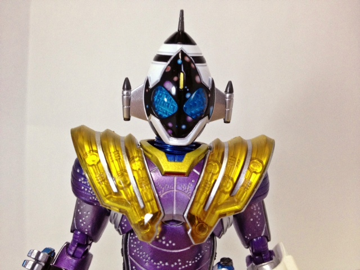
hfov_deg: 52.6
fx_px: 364
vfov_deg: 40.7
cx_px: 180
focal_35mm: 35
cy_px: 135
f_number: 2.4
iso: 160
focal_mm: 4.28
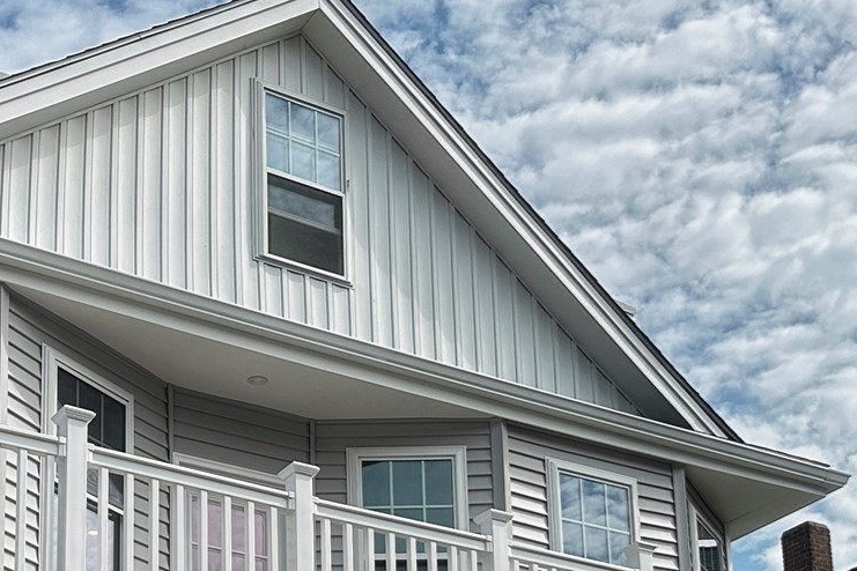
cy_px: 778
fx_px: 1642
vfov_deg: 18.2
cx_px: 311
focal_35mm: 69
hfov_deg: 29.1
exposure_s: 1/6623
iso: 80
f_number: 1.78
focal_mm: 6.86
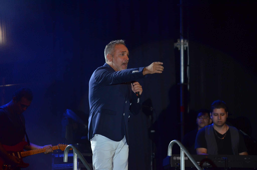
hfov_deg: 6.9
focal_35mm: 300
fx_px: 2137
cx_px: 128
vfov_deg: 4.6
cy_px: 85
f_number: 5.6
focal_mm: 200
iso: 1600
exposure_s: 1/200
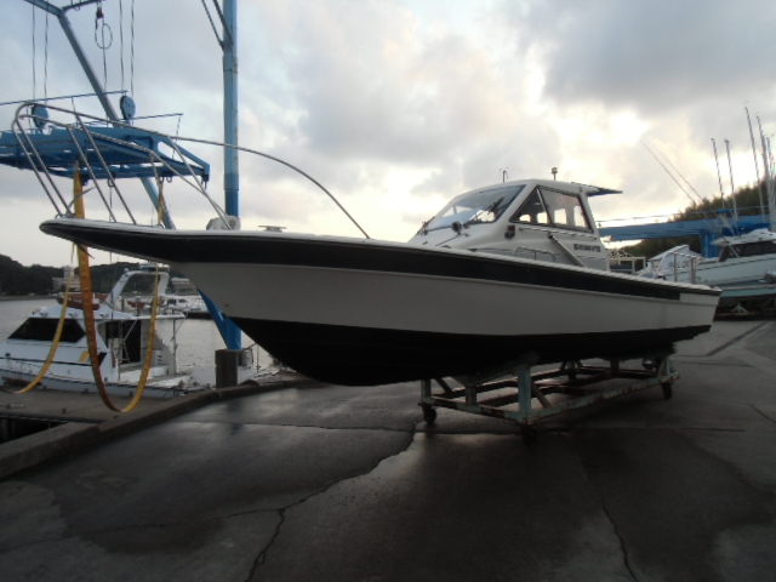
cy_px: 291
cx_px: 388
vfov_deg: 56.8
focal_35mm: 24
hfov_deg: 71.6
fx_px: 538
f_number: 3
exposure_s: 1/80
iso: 100
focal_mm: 4.24
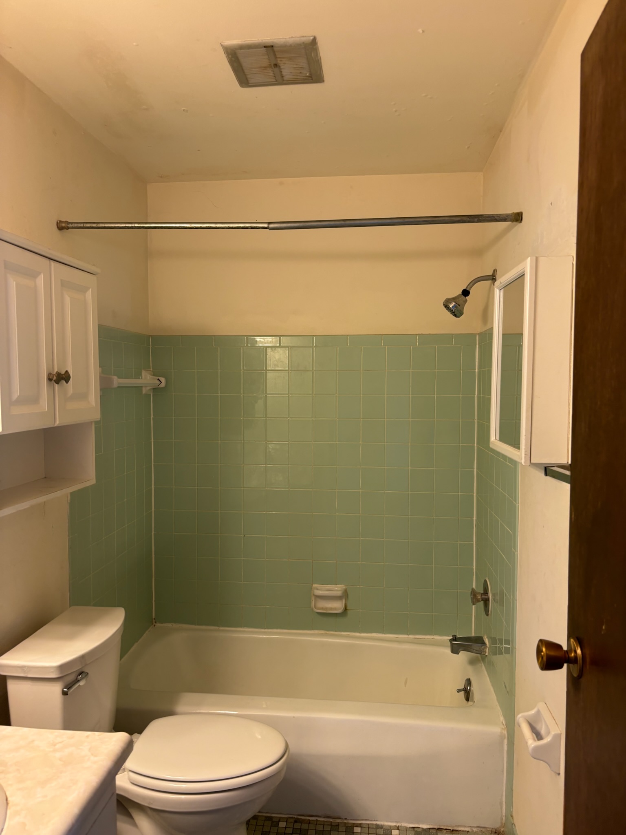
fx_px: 627
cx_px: 313
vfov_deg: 67.3
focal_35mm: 26
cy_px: 418
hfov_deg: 53.1
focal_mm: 5.96
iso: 100
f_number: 1.6
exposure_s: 1/60
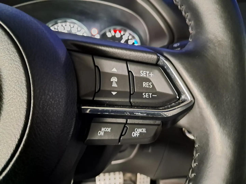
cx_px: 123
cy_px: 92
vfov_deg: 51.4
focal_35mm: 27
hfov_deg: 65.3
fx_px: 192
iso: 1600
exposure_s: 1/20
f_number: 1.8
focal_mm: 4
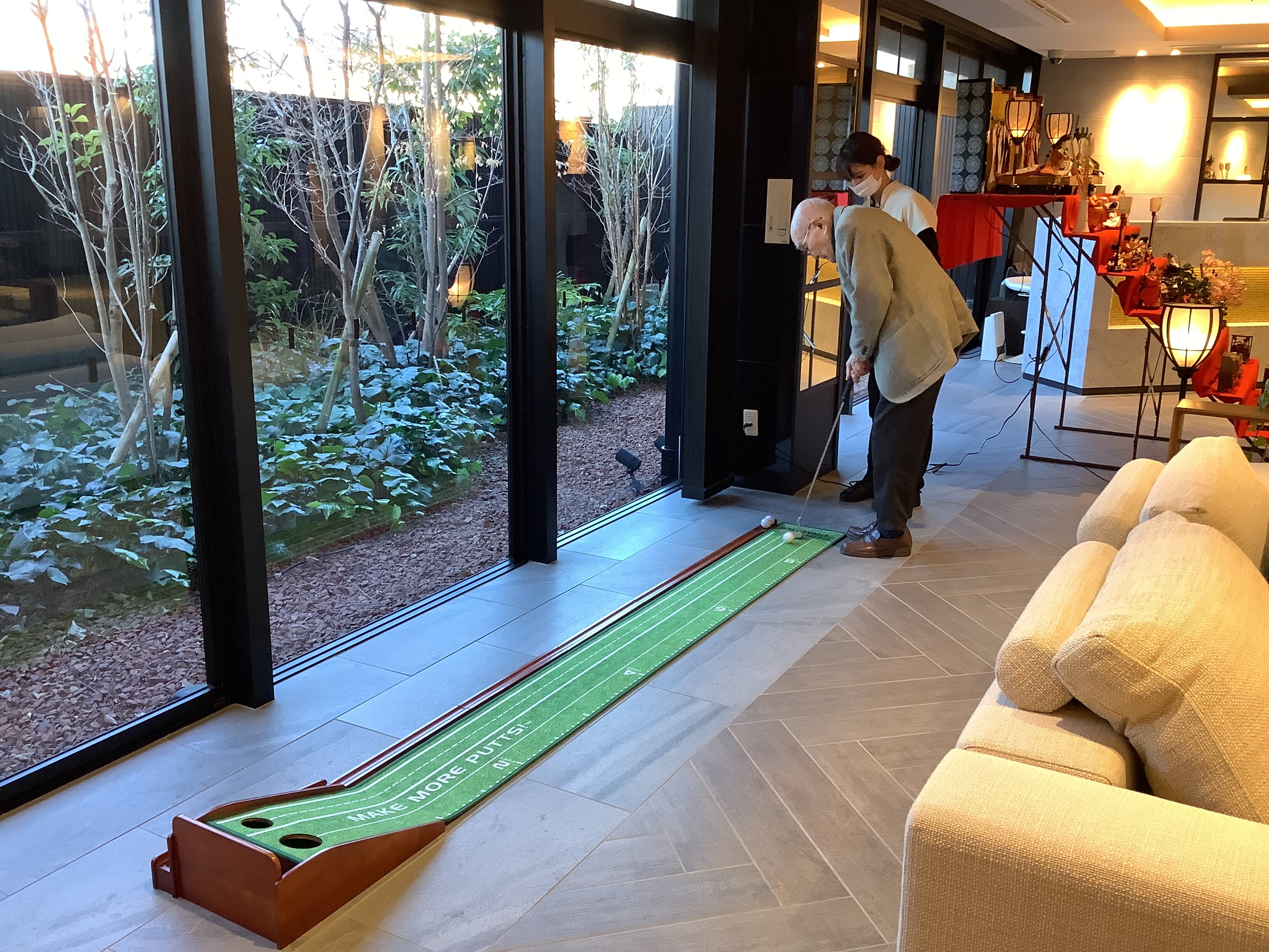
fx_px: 1136
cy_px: 476
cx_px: 634
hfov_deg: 58.4
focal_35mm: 31
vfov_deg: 45.4
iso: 200
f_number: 2.4
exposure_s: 1/60
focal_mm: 3.3
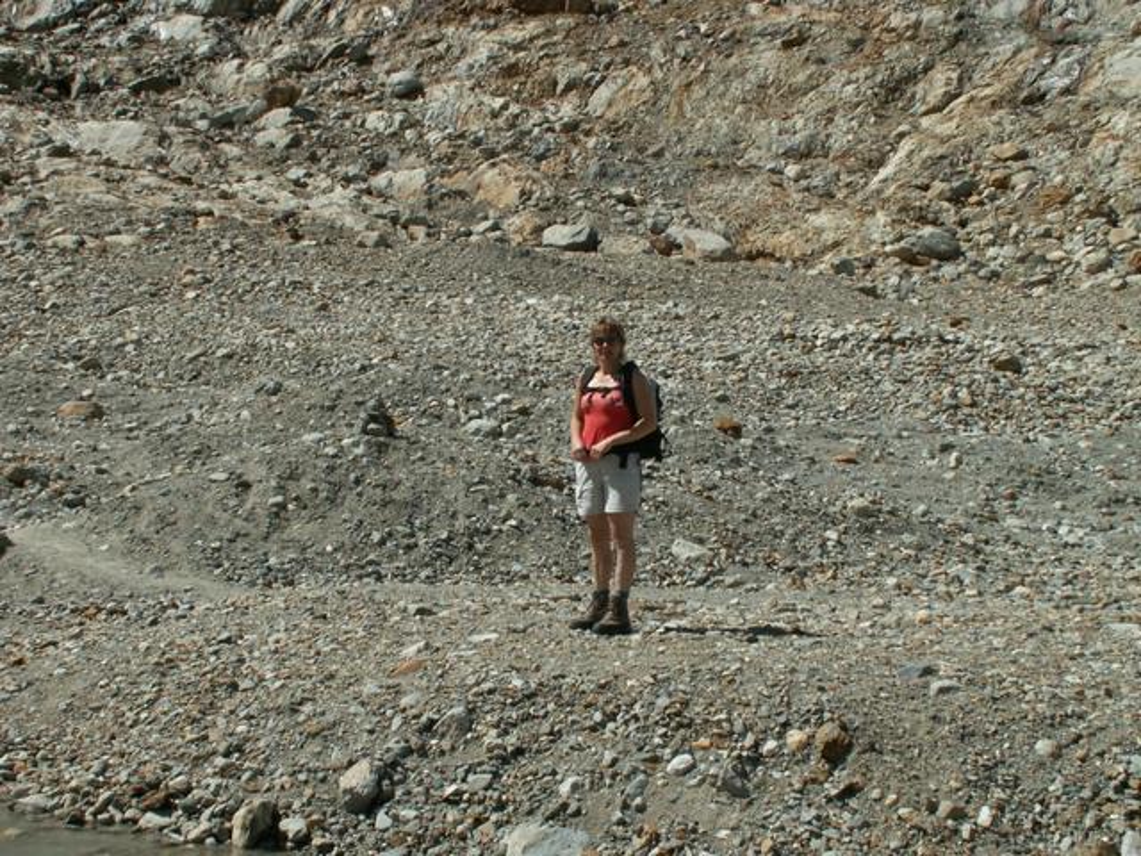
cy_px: 428
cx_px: 570
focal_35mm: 47
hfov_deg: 40.4
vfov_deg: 30.9
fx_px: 1549
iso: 50
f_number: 8
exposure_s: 1/250
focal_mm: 7.82
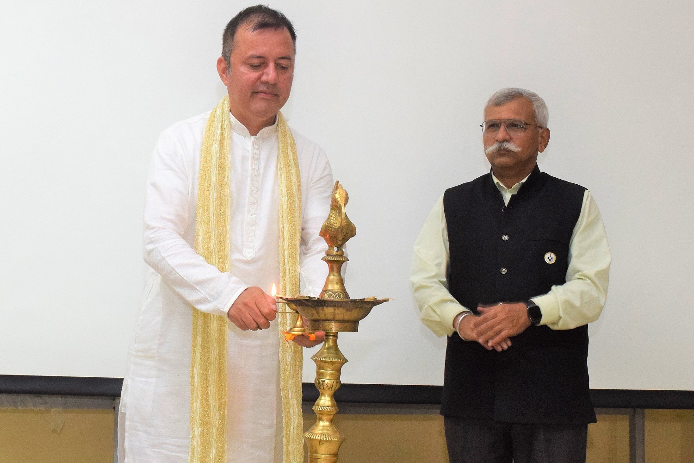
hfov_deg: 61.9
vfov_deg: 43.6
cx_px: 347
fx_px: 578
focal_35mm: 30
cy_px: 232
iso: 800
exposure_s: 1/100
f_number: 5.6
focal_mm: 20
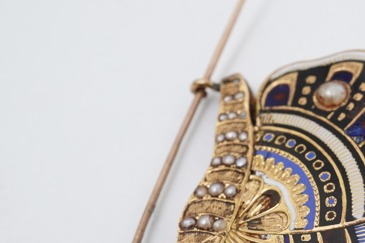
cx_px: 365
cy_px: 214
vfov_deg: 14.9
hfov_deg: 21.6
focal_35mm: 91
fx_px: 923
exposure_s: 1/100
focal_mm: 30
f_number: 22
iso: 640
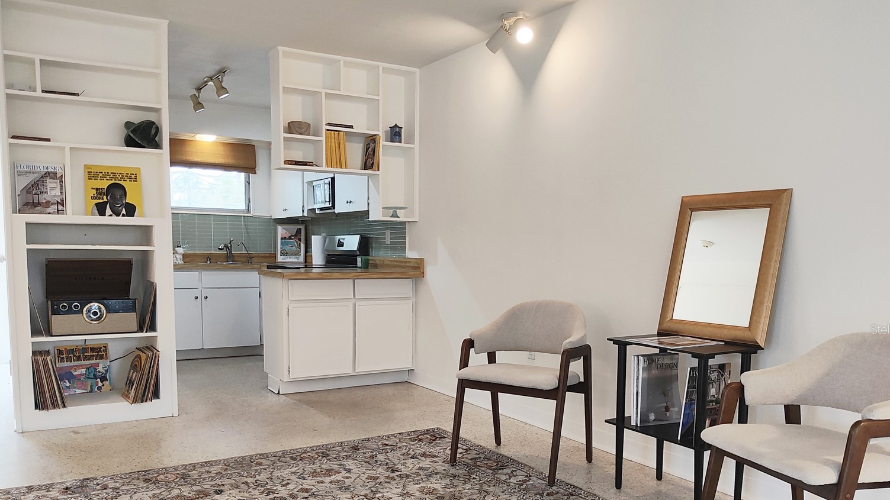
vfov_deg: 39.7
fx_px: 684
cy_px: 329
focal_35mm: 29
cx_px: 453
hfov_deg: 66.1
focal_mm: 4.15
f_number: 1.5
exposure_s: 1/60.1
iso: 189
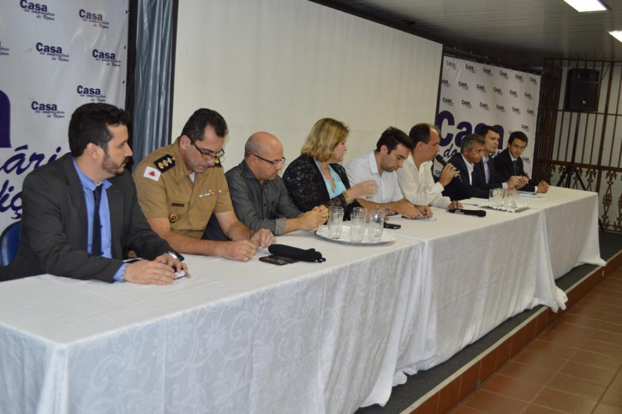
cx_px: 311
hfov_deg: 46.4
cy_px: 207
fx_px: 725
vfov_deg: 31.8
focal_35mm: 42
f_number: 4.5
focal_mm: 28
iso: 400
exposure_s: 1/60
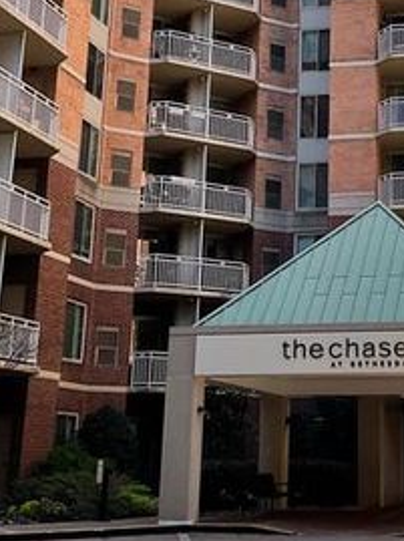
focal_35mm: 72
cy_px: 138
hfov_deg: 20.0
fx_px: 1123
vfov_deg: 26.7
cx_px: 372
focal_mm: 3
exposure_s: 1/944
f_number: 1.8
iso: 16
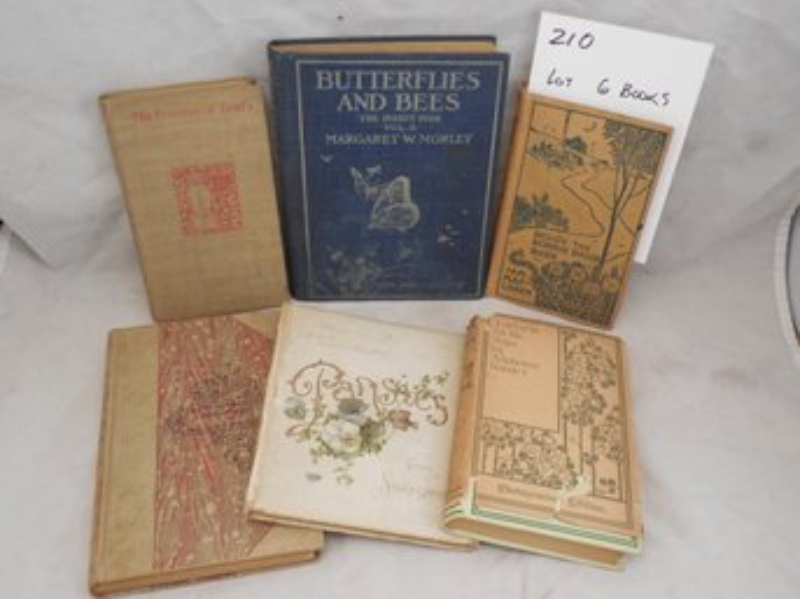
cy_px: 300
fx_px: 809
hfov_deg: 52.6
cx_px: 400
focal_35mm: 35
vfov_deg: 40.7
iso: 400
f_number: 3.7
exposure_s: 1/30
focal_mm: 6.3
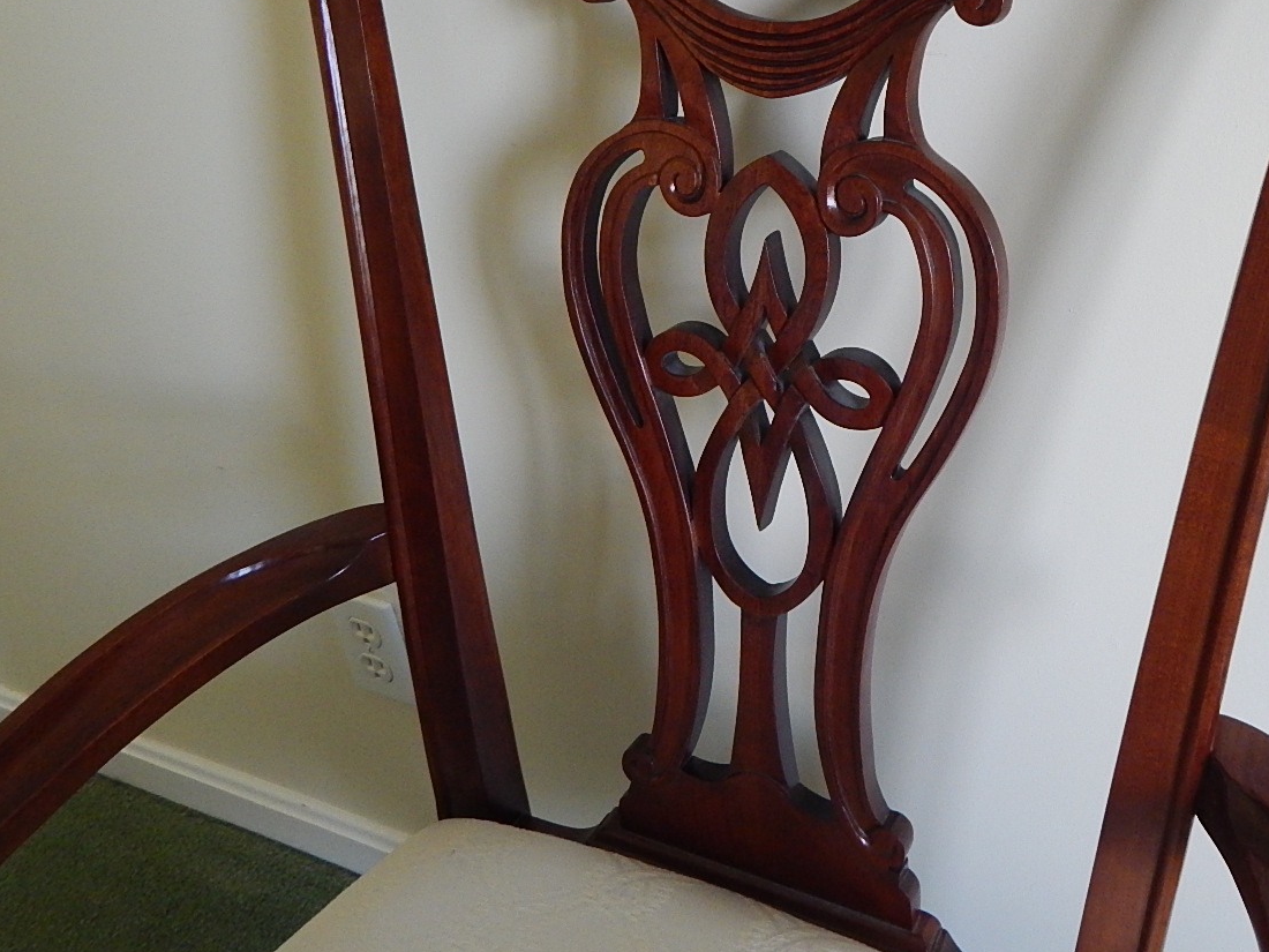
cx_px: 828
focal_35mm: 32
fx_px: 1173
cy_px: 292
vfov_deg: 43.3
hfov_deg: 55.8
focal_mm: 4
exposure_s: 1/60
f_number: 3
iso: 400
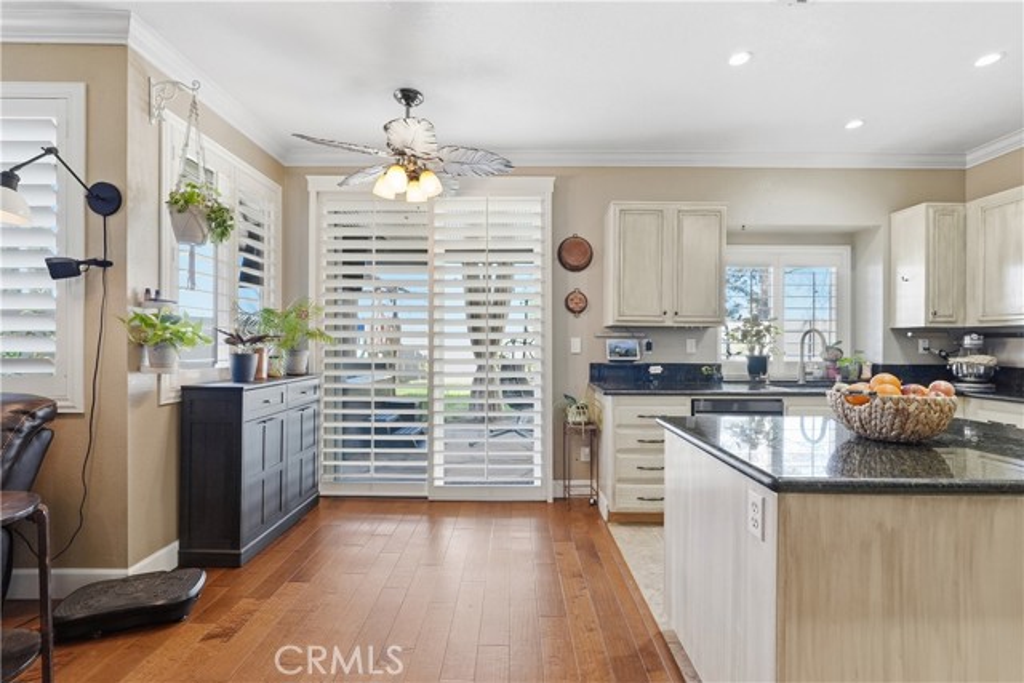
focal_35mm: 16
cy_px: 342
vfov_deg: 73.8
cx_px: 512
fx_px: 455
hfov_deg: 96.7
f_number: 5
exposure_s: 1/15
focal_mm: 16
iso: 1000
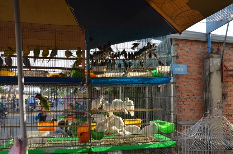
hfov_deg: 51.4
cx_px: 116
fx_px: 242
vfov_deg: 35.4
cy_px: 77
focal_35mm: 38
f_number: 11
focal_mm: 25
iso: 800
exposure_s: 1/500
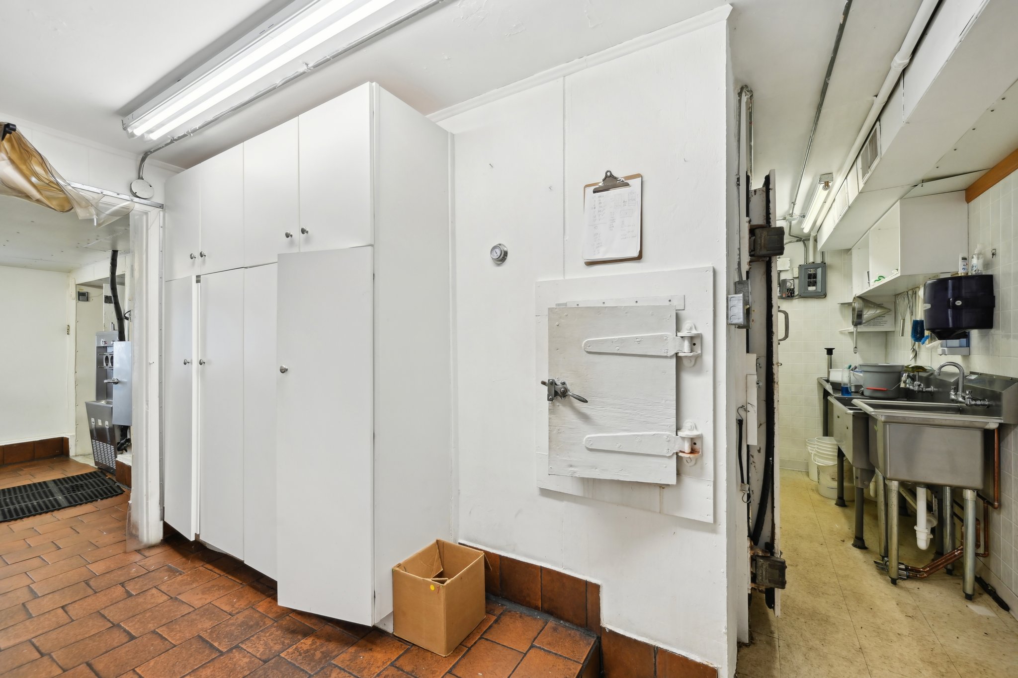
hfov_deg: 104.3
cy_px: 339
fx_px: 396
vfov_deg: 81.2
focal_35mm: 14
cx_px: 509
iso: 400
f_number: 8
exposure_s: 1/60
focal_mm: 14
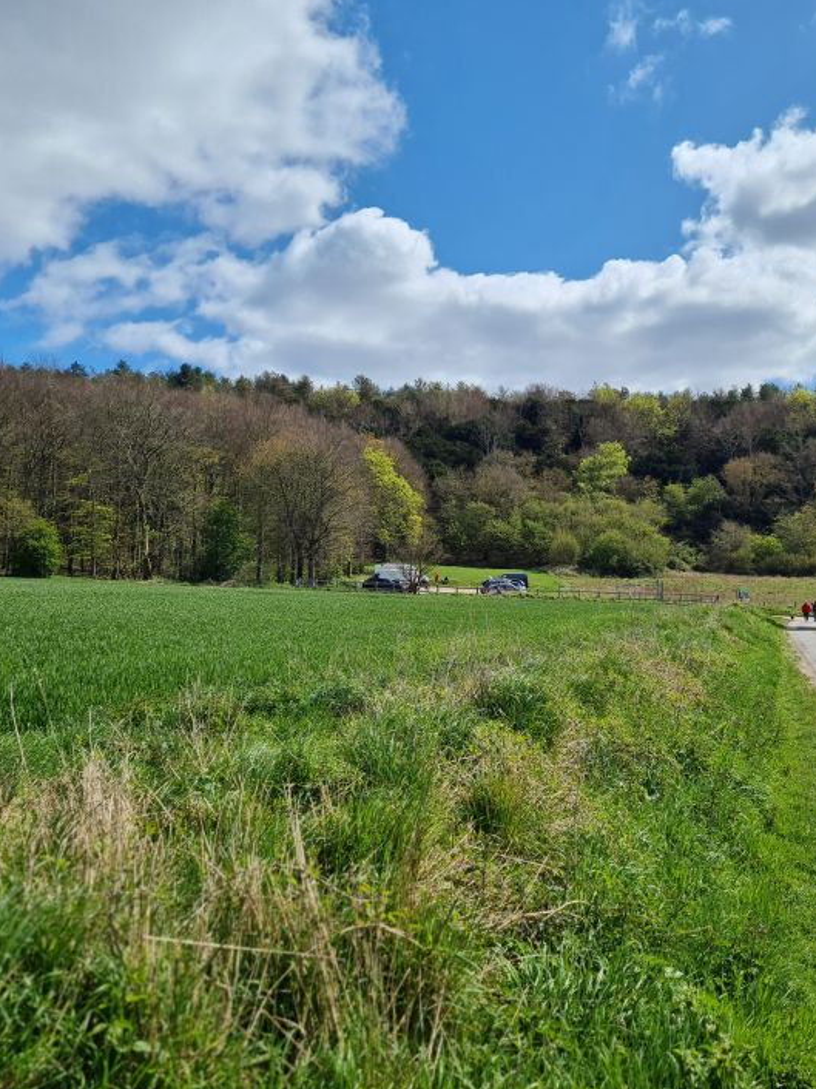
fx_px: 1101
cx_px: 458
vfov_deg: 52.6
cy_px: 545
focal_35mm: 35
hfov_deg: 40.6
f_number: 1.8
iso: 50
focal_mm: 5.4
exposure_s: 1/3800
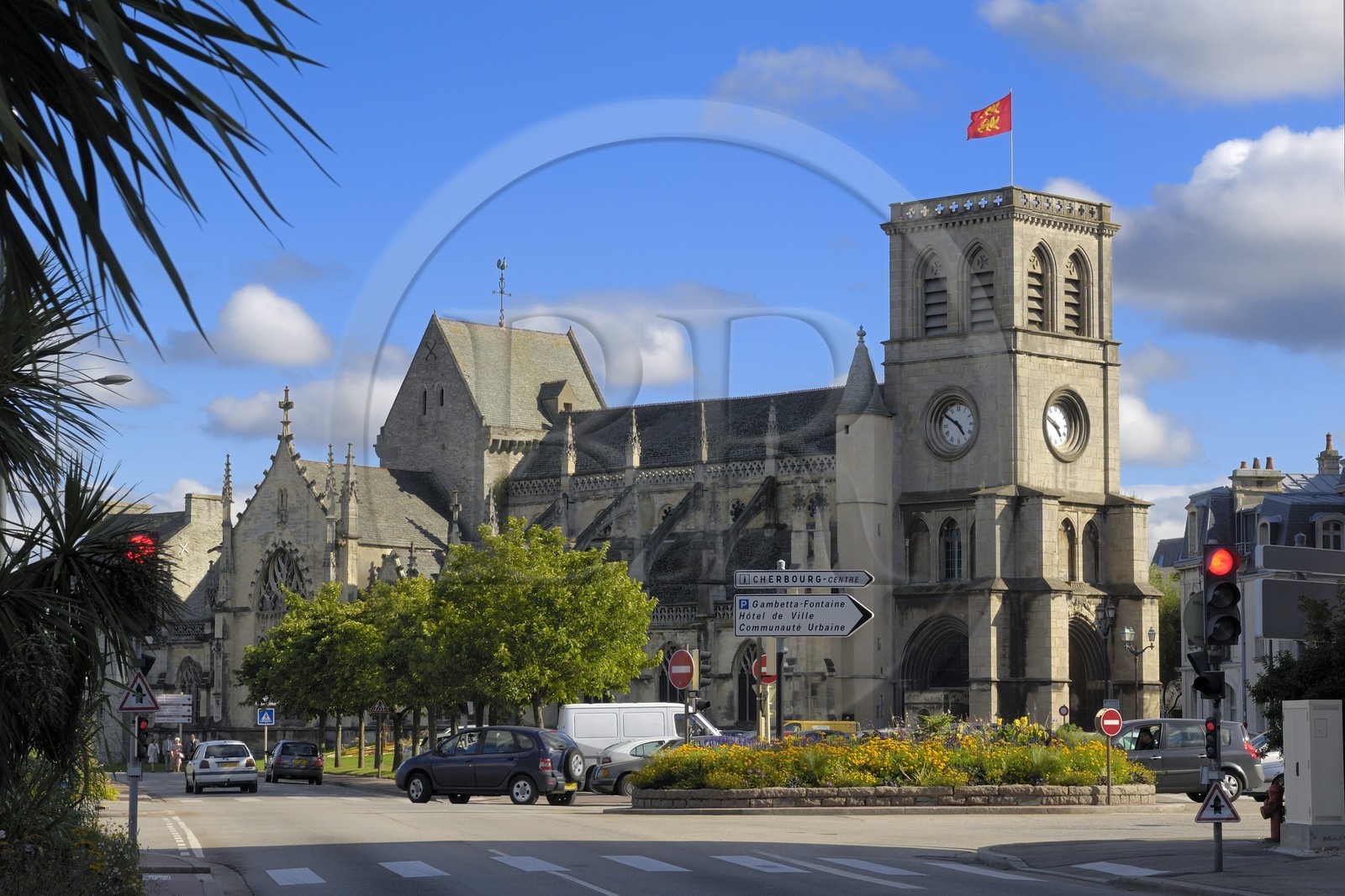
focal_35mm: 84
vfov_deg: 16.3
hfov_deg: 24.2
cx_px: 672
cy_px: 448
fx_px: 3137
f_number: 9
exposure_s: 1/160
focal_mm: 56
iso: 100
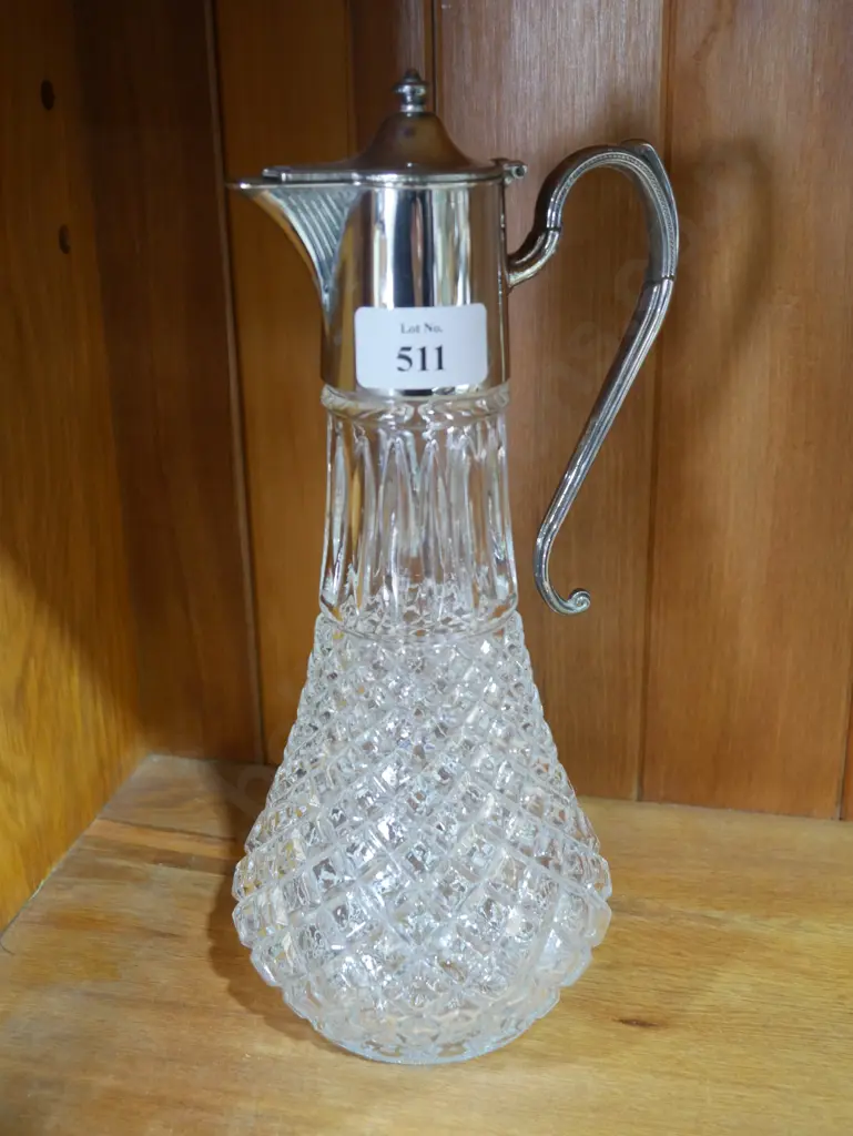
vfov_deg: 44.8
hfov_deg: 34.4
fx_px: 1379
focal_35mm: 42
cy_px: 568
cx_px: 426
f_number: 4.6
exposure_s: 1/60
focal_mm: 21
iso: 1600
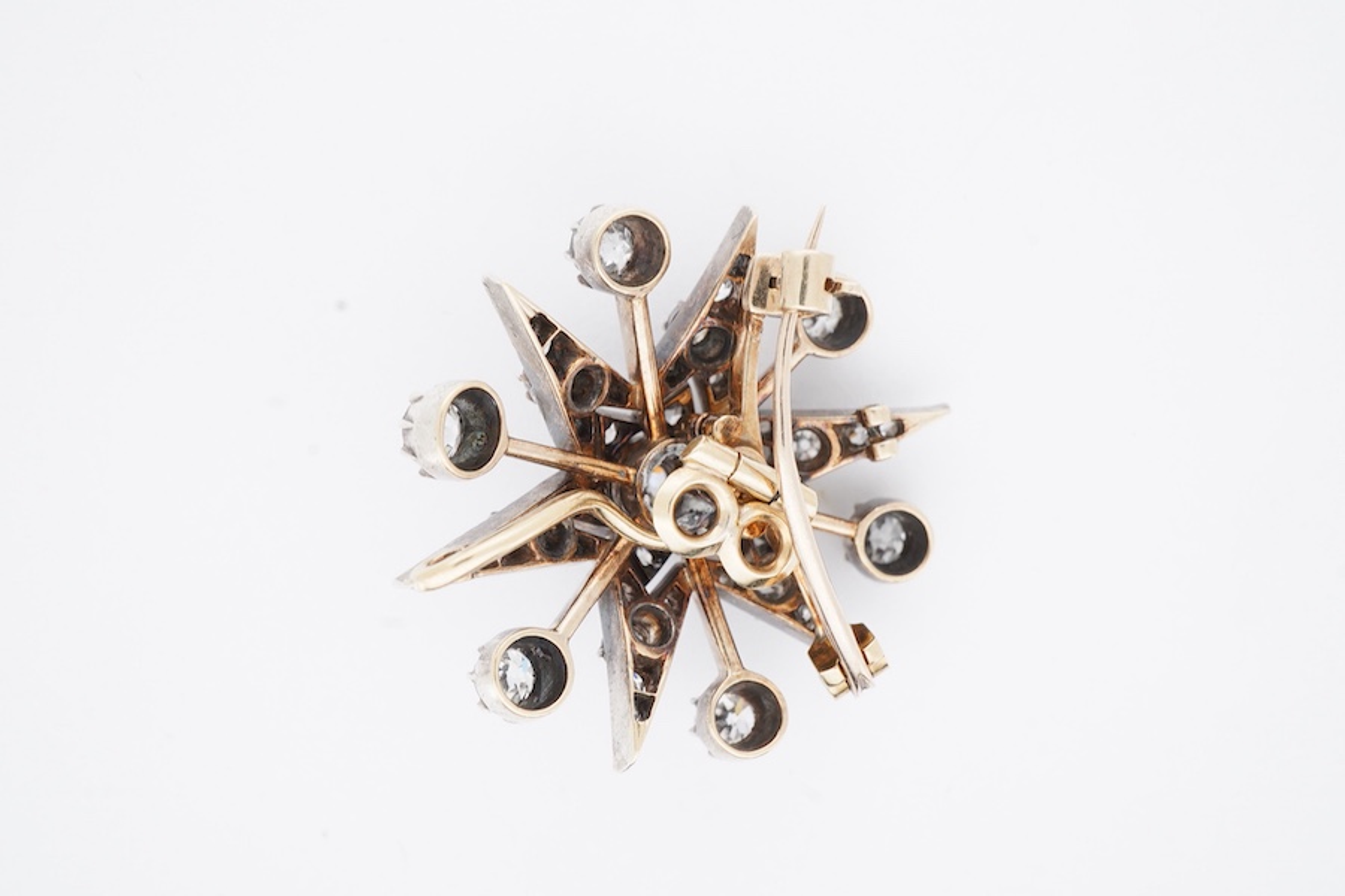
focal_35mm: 45
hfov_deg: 43.6
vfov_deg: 29.9
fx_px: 1681
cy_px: 448
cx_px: 672
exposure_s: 1/125
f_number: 22
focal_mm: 30
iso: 250
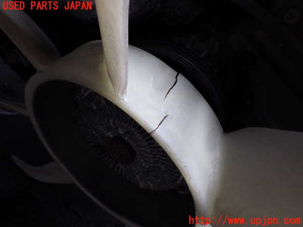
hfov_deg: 63.4
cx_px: 152
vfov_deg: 49.7
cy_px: 114
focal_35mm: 28
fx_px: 245
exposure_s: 1/45
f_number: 3.5
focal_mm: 5
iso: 250
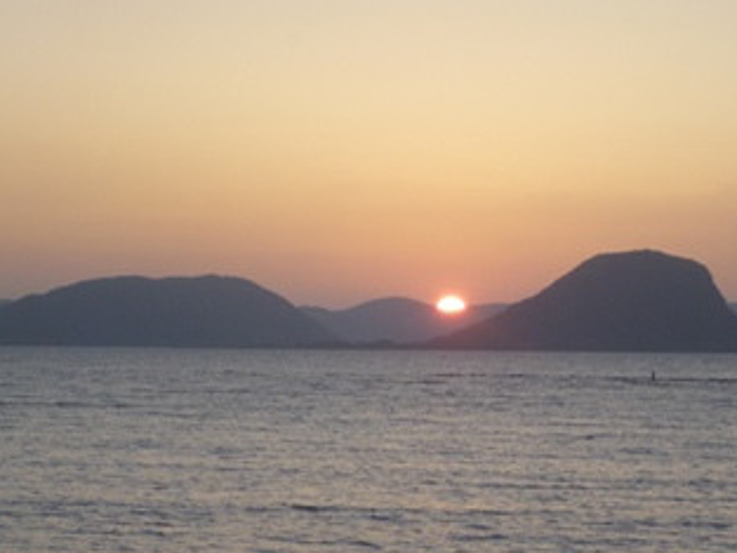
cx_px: 445
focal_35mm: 143
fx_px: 3046
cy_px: 313
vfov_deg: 10.4
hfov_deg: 13.8
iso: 200
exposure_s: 1/125
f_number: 6.5
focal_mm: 20
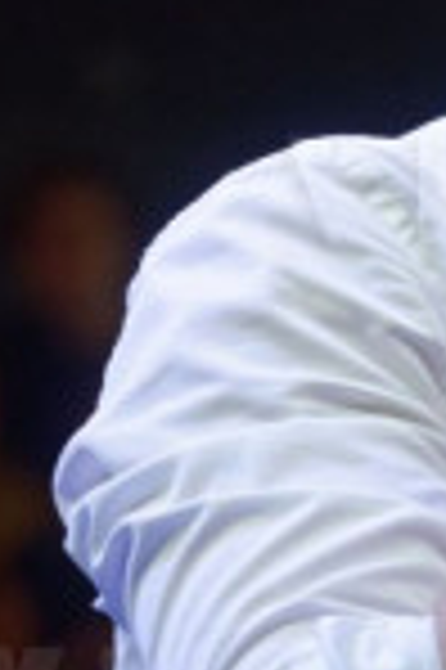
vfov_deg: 2.0
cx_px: 701
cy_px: 292
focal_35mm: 1025
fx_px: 19091
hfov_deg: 1.3
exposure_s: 1/80
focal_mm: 170
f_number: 5.6
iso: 800
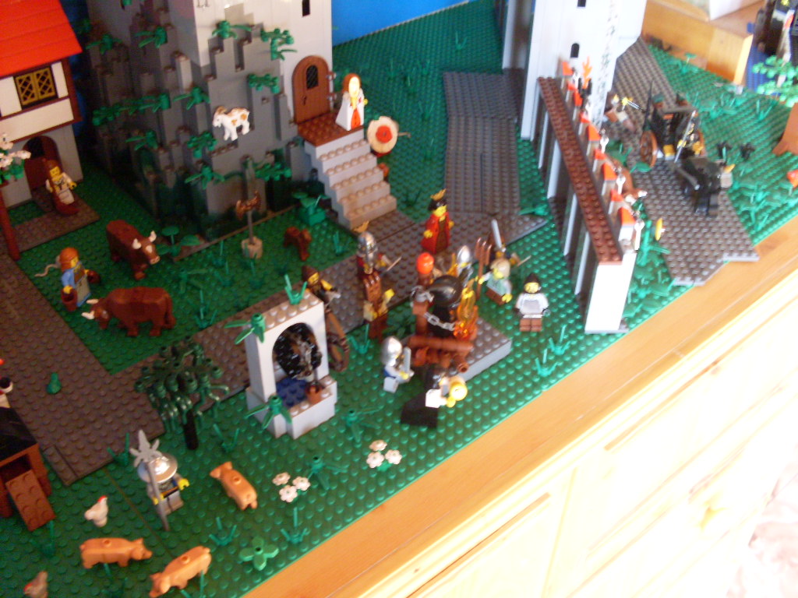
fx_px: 876
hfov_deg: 49.0
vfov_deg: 37.7
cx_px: 399
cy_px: 299
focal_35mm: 38
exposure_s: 1/4
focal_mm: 6.3
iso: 200
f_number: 2.8
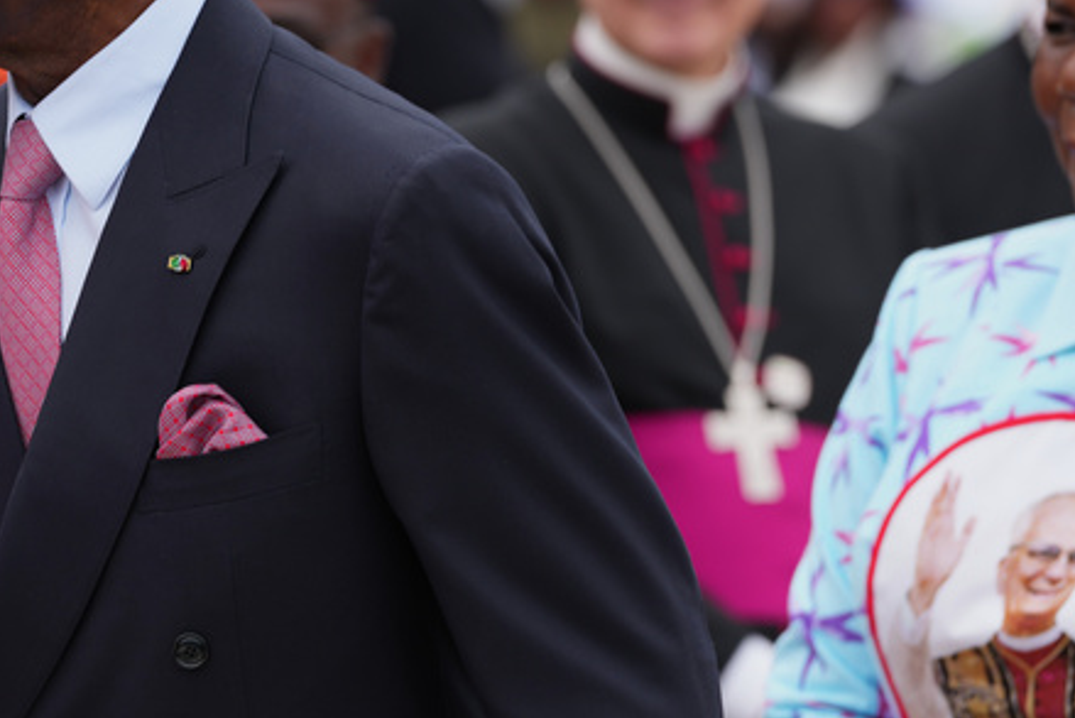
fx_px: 13919
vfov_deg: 3.0
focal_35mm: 466
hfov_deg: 4.4
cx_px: 389
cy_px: 240
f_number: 4
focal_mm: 200
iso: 100
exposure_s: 1/400
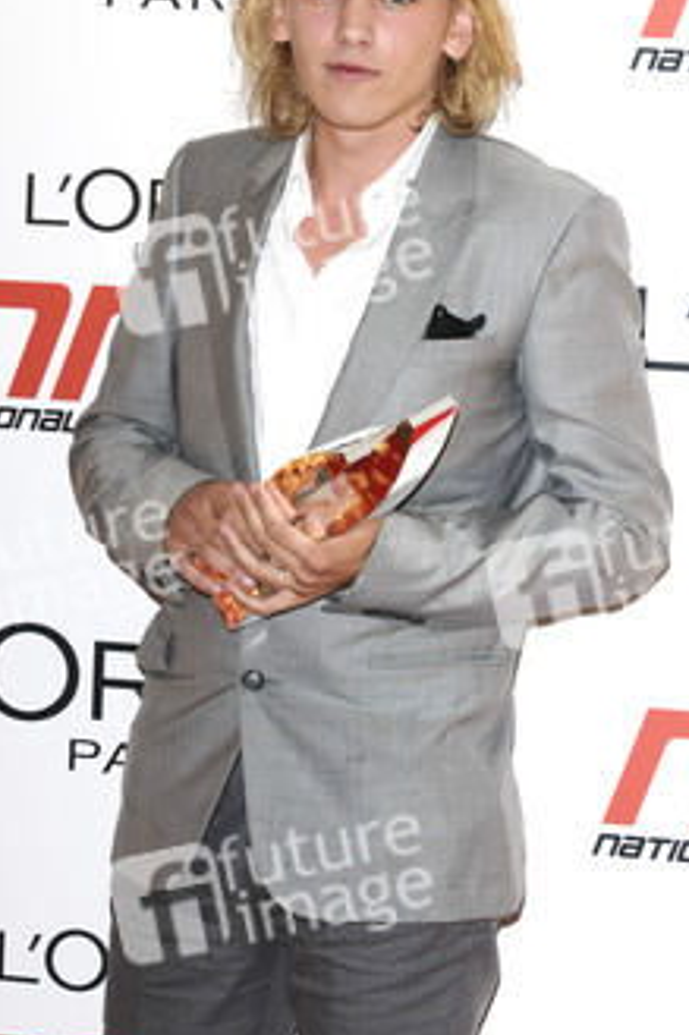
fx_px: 4828
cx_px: 362
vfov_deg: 12.2
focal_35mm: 168
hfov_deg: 8.2
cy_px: 418
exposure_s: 1/200
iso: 250
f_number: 4
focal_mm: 92
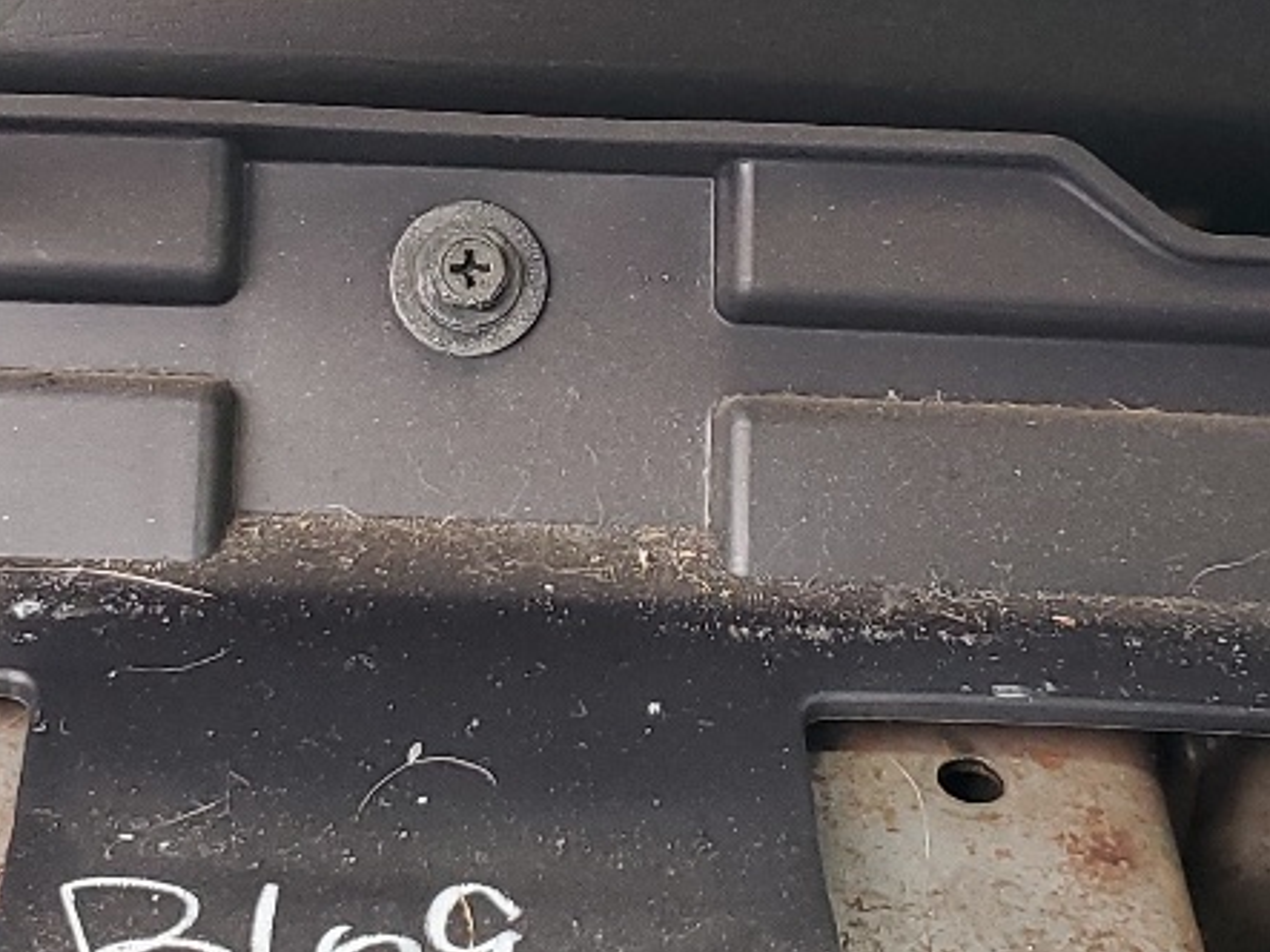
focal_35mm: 94
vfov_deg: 15.7
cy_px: 249
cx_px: 519
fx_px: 3448
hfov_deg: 20.8
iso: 96
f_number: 1.5
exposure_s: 1/120
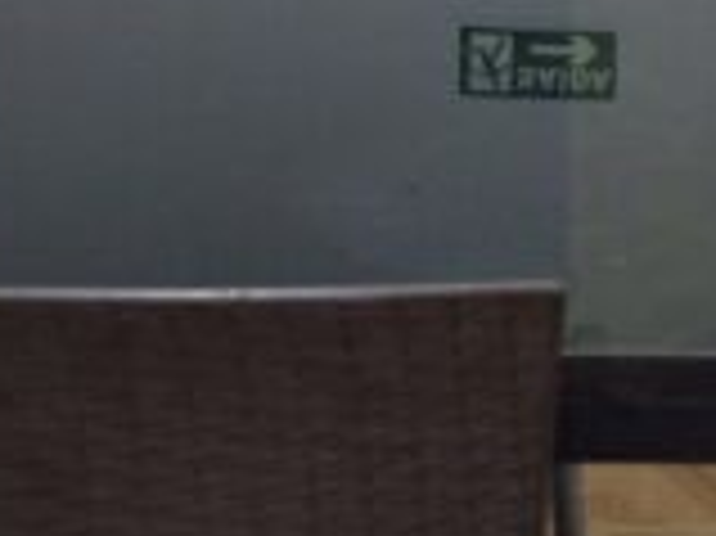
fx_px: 2873
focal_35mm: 139
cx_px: 878
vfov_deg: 9.8
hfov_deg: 13.8
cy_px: -581
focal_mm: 5.54
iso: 800
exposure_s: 1/24
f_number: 1.8
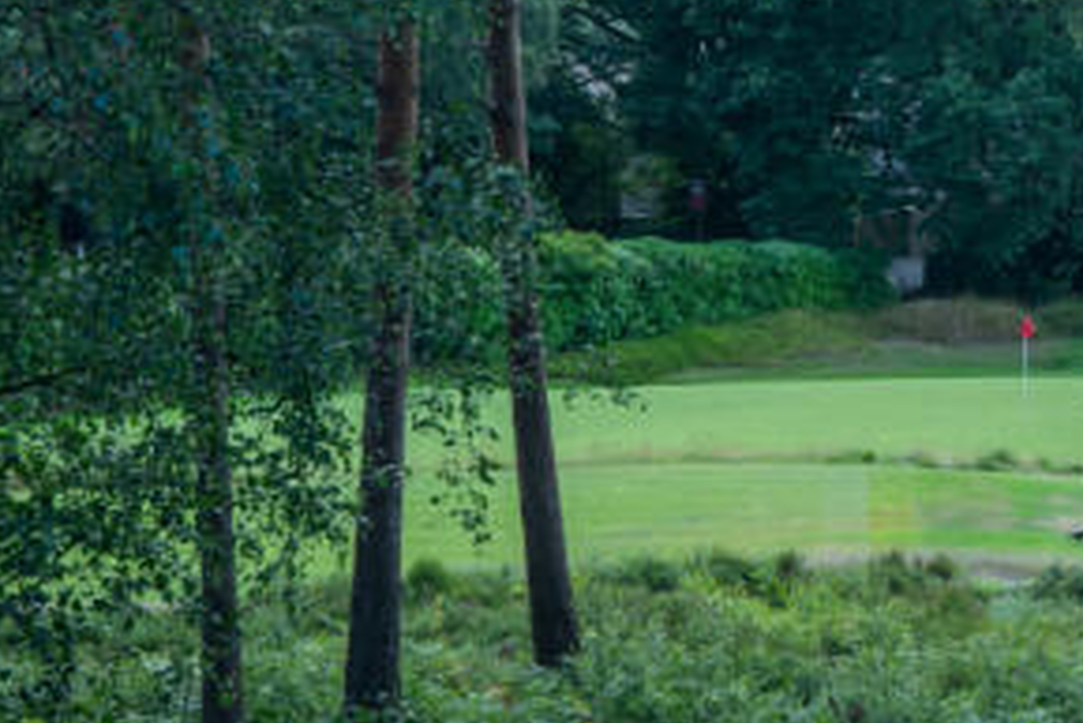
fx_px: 3732
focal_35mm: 124
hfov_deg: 15.5
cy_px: -32
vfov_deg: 10.9
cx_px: 1491
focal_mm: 35
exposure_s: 1/30
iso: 200
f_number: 11
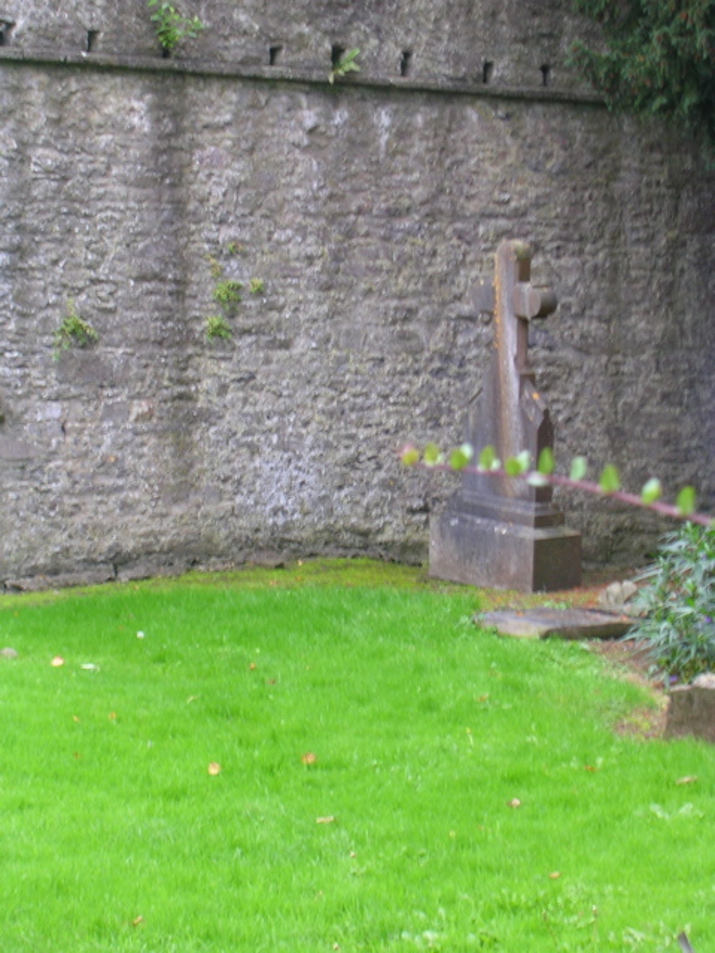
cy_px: 476
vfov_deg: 17.1
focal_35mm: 115
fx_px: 3167
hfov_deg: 12.9
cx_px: 358
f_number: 4.9
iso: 50
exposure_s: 1/16.4
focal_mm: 17.4
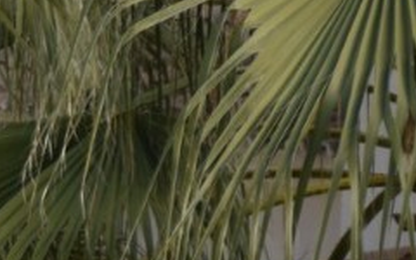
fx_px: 5090
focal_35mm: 449
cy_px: 42
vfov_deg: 2.9
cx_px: -685
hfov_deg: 4.5
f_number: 4.5
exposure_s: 1/1250
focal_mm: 44
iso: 200
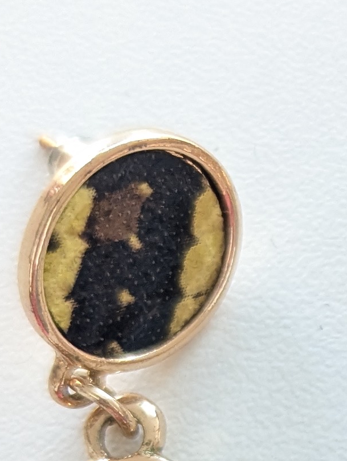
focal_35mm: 121
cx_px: 466
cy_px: 465
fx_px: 1613
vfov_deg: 15.9
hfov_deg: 11.9
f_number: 1.85
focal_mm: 6.81
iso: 575
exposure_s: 1/90
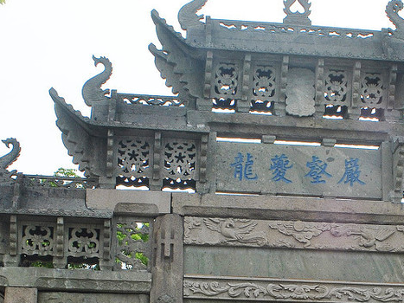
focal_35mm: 89
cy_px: 303
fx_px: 1038
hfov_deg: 21.8
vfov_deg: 16.3
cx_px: 297
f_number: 13
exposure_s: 1/60
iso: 200
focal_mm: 24
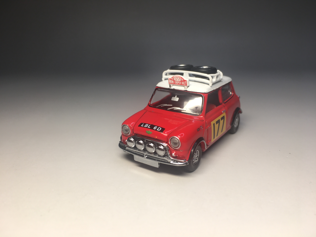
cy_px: 118
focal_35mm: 29
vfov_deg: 48.2
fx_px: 265
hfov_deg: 61.7
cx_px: 158
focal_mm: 4.15
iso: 25
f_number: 2.2
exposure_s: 1/111
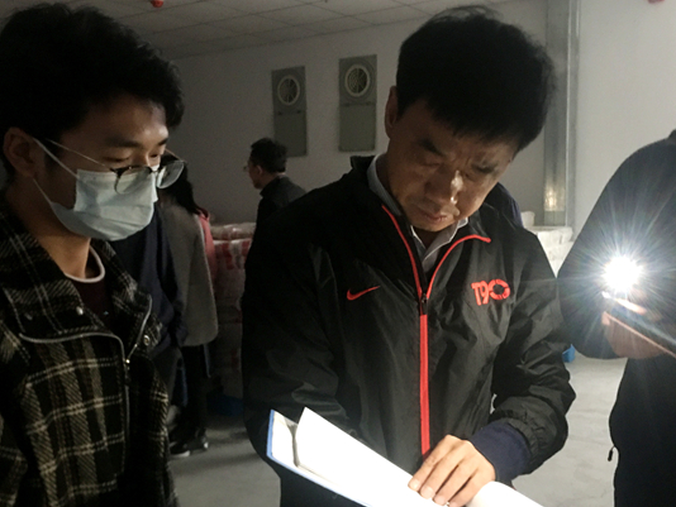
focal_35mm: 38
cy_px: 304
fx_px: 742
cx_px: 352
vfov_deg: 37.6
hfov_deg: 48.9
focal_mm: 4.15
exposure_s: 1/8
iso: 160
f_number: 2.2
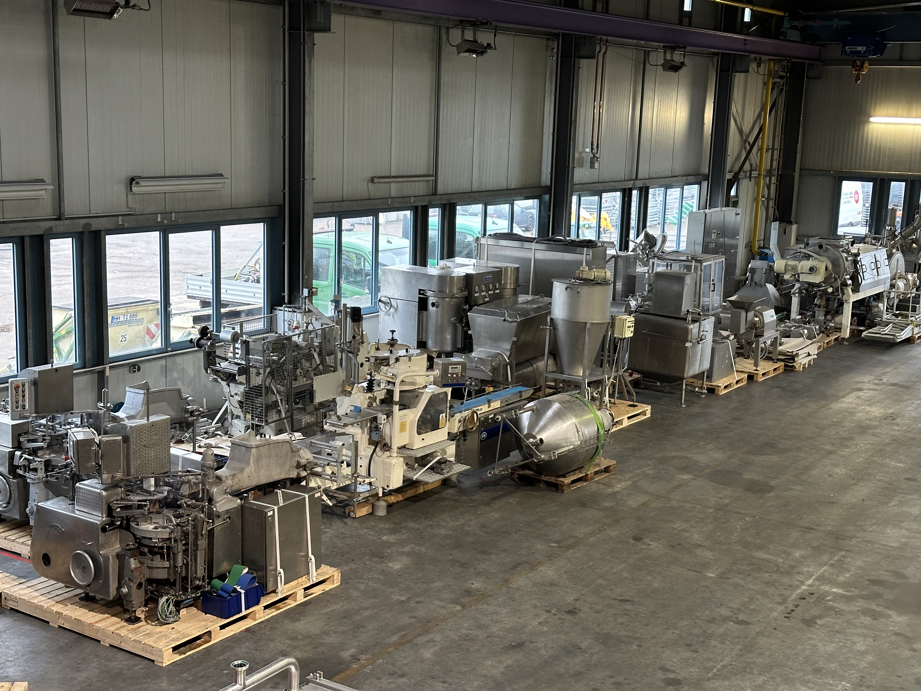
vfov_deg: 30.3
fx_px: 1277
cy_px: 346
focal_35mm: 48
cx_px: 460
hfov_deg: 39.7
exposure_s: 1/33
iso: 250
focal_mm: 6.86
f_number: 1.78
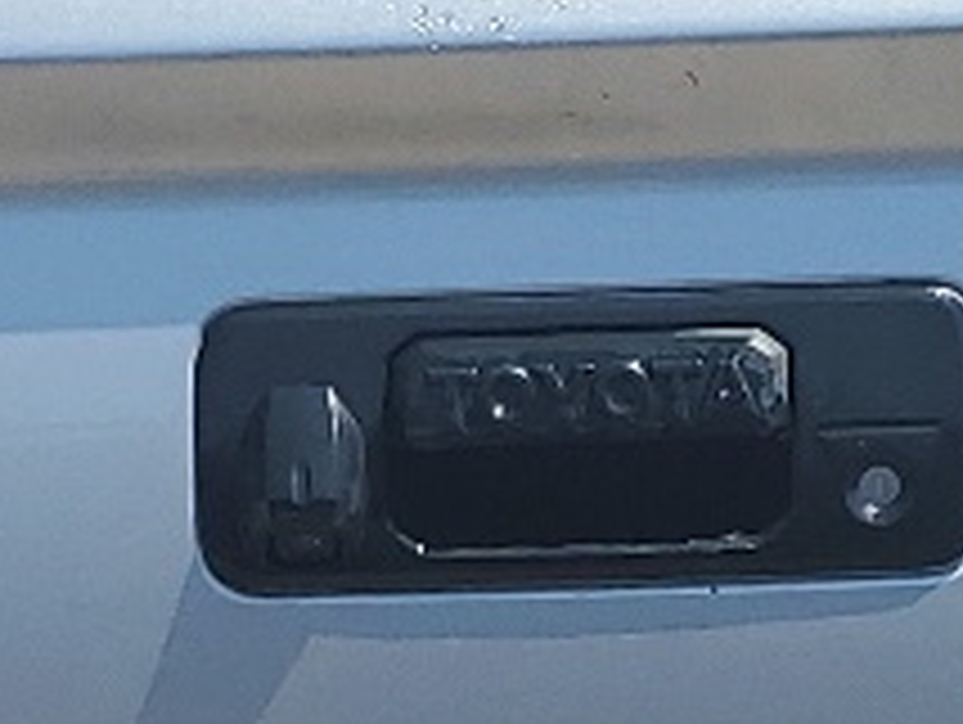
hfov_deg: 10.2
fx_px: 5403
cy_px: 1142
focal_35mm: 194
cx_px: 378
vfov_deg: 7.5
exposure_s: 1/2000
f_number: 1.5
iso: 50
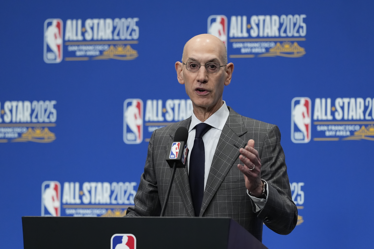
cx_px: 187
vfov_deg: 4.6
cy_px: 124
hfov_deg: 6.9
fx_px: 3116
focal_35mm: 300
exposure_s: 1/640
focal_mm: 300
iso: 4000
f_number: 4
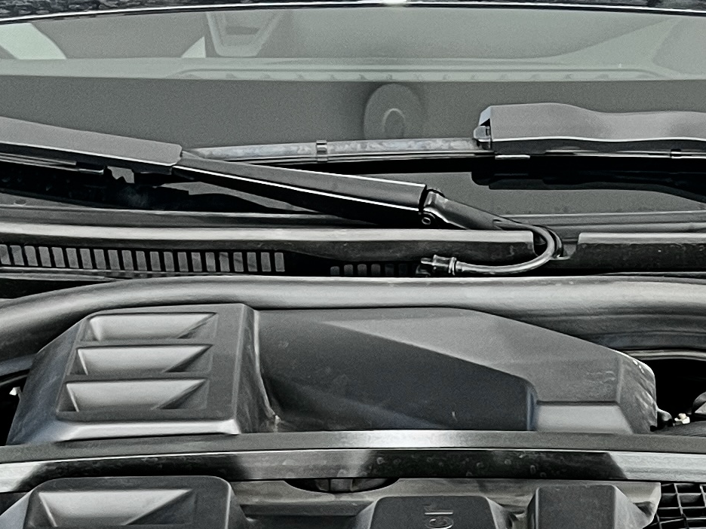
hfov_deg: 17.5
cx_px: 502
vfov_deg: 12.5
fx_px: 2284
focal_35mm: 112
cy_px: 821
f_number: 1.5
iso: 160
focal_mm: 5.7
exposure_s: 1/60
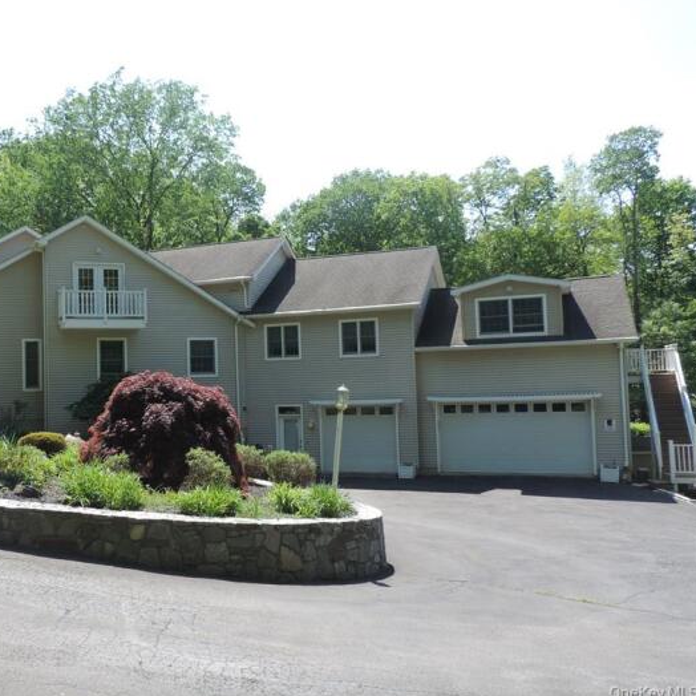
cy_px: 345
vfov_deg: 48.5
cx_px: 226
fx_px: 773
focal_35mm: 34
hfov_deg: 47.6
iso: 80
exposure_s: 1/400
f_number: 3.1
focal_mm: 4.9
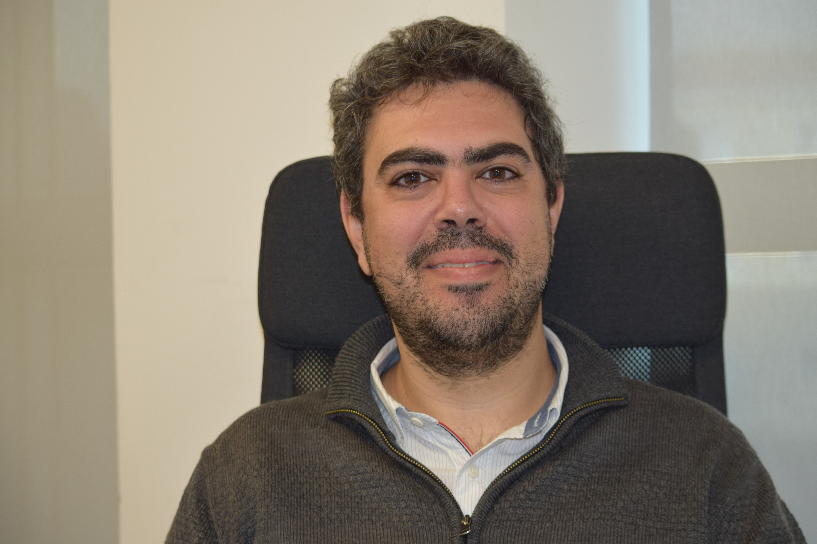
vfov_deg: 16.6
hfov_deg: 24.6
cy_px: 272
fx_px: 1872
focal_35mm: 82
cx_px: 408
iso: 400
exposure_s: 1/60
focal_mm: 55
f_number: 4.5
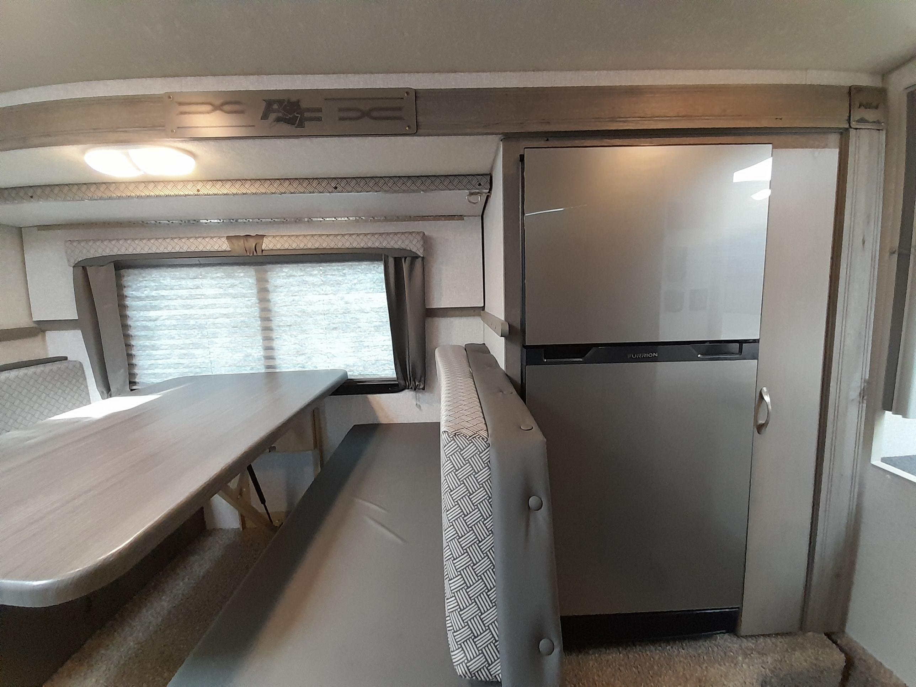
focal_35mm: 13
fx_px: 344
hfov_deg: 106.2
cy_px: 344
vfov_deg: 89.9
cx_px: 458
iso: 200
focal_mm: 1.13
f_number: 2.2
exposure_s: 1/33
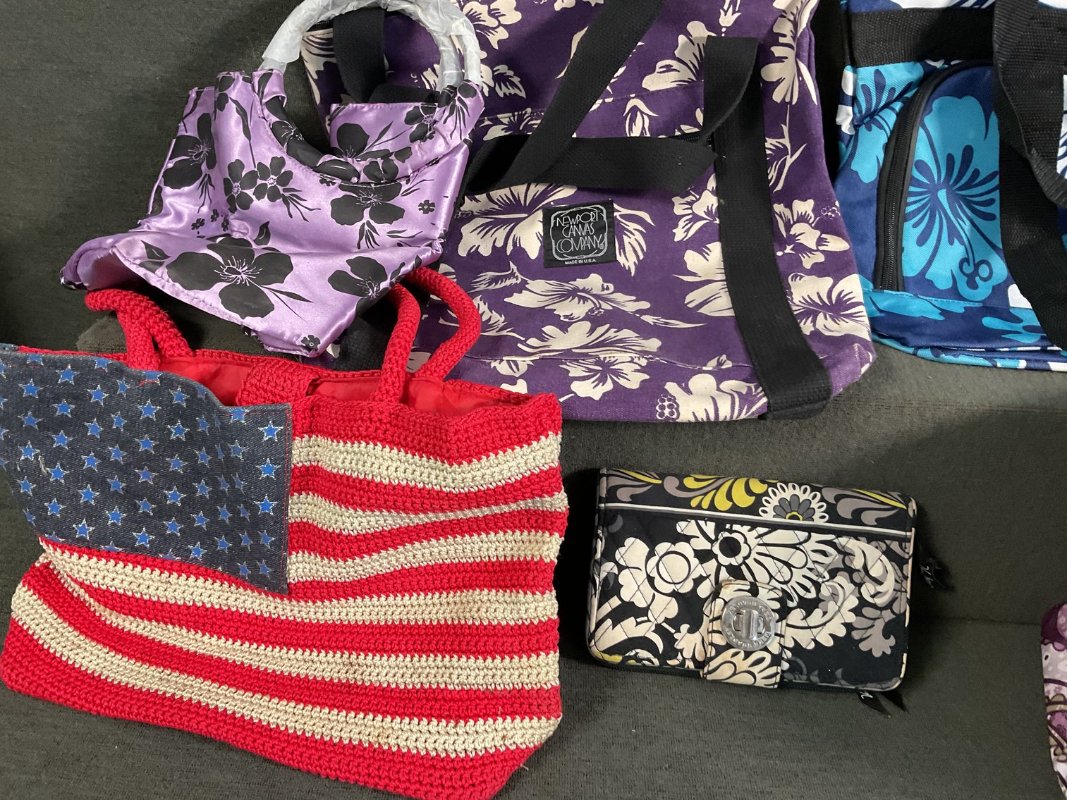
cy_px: 400
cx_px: 534
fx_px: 894
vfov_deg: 48.2
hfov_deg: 61.7
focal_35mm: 29
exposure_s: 1/40
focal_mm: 3
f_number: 1.8
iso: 200
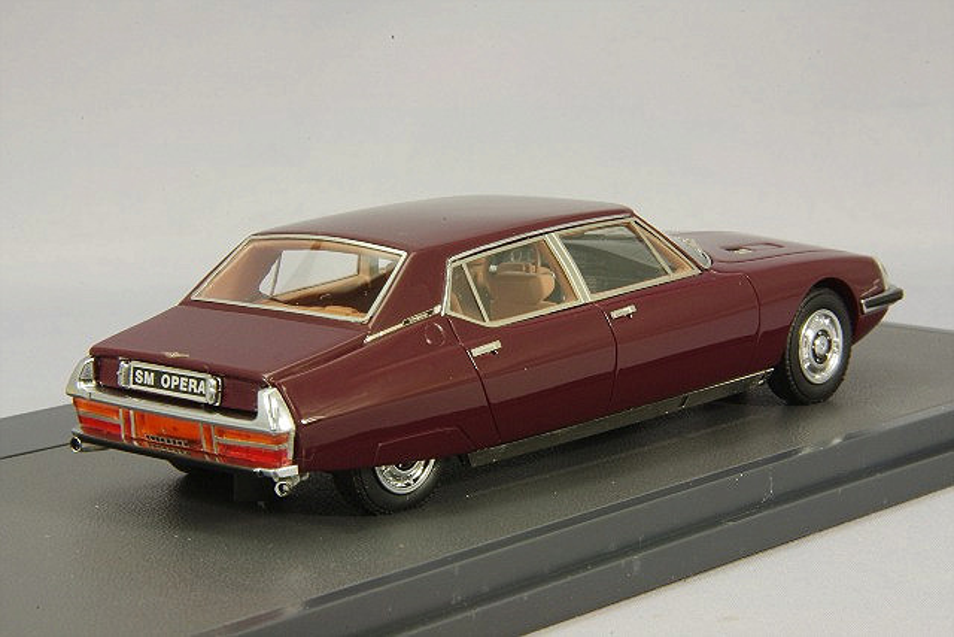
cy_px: 318
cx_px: 477
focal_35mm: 112
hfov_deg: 18.3
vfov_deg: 12.2
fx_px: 2968
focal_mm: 75
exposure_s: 1
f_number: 32
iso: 400
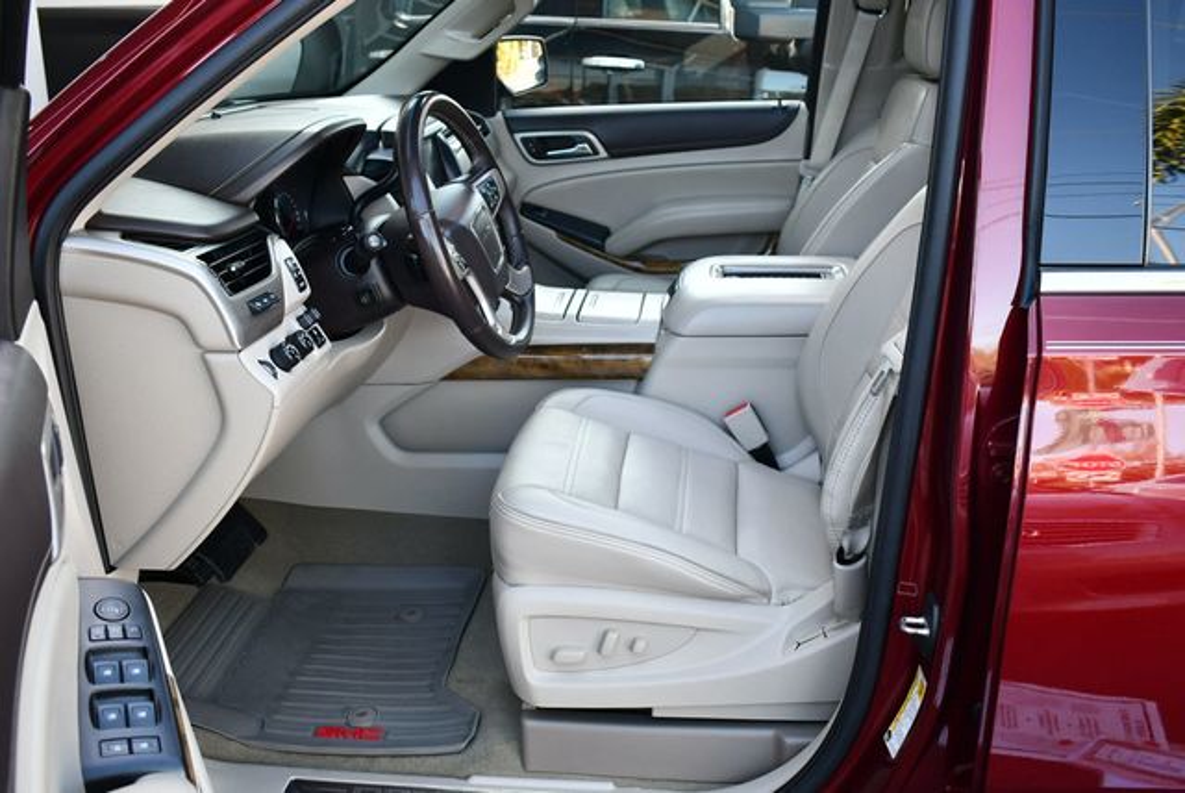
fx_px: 1186
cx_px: 592
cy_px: 396
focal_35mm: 36
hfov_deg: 53.1
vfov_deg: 36.9
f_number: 3.5
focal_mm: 18
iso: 500
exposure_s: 1/250
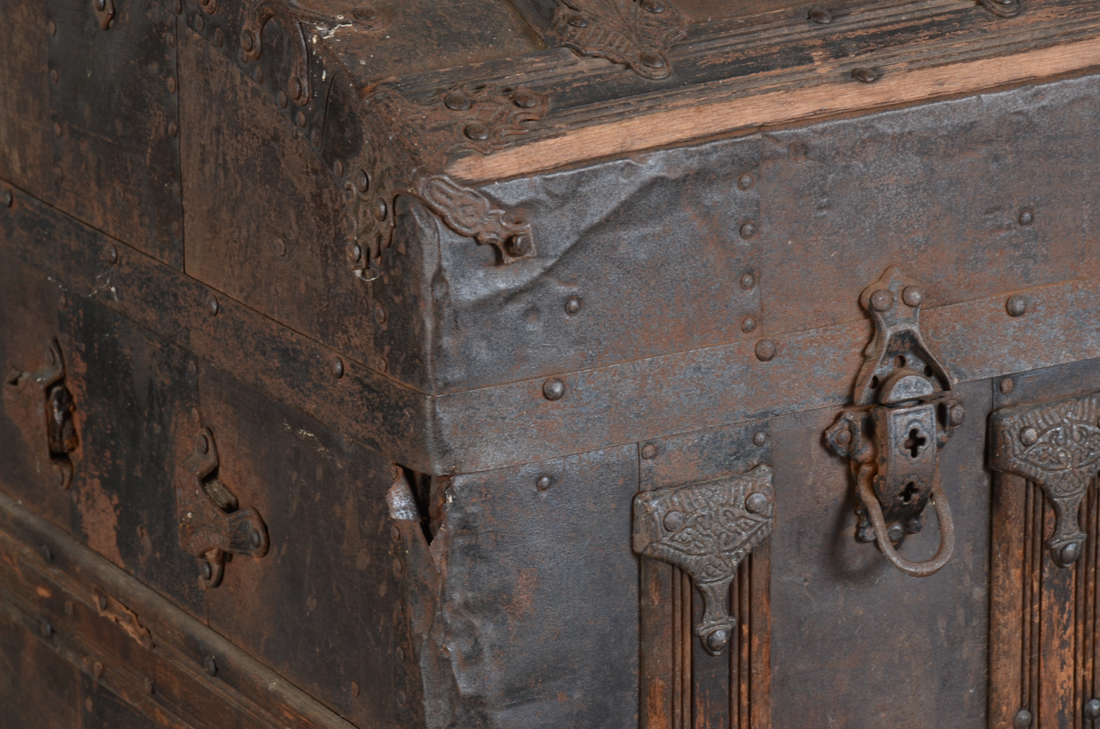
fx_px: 4803
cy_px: 364
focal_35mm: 158
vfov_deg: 8.7
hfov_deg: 13.1
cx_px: 550
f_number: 11
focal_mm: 105
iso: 125
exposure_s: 1/80
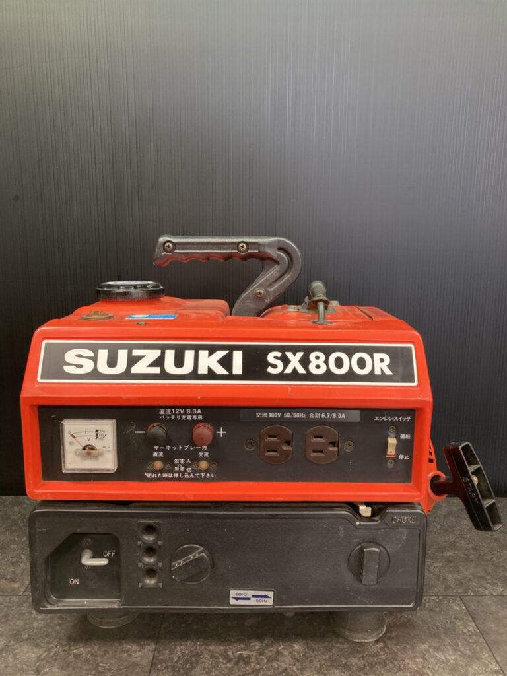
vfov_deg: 63.4
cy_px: 338
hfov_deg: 49.7
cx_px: 254
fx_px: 547
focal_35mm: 28
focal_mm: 3.99
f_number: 1.8
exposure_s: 1/60
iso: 80
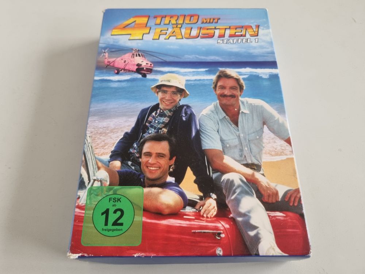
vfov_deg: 53.1
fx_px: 274
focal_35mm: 26
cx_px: 182
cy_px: 137
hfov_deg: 67.3
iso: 160
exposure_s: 1/100
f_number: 1.8
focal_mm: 5.4
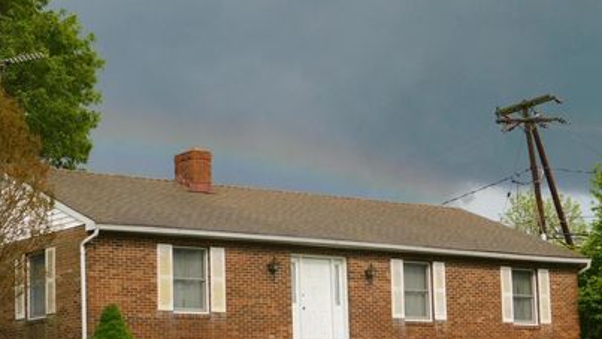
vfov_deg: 12.6
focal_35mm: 96
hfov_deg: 22.2
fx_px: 1533
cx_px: 300
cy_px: 244
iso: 125
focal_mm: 12.6
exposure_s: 1/500
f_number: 4.3
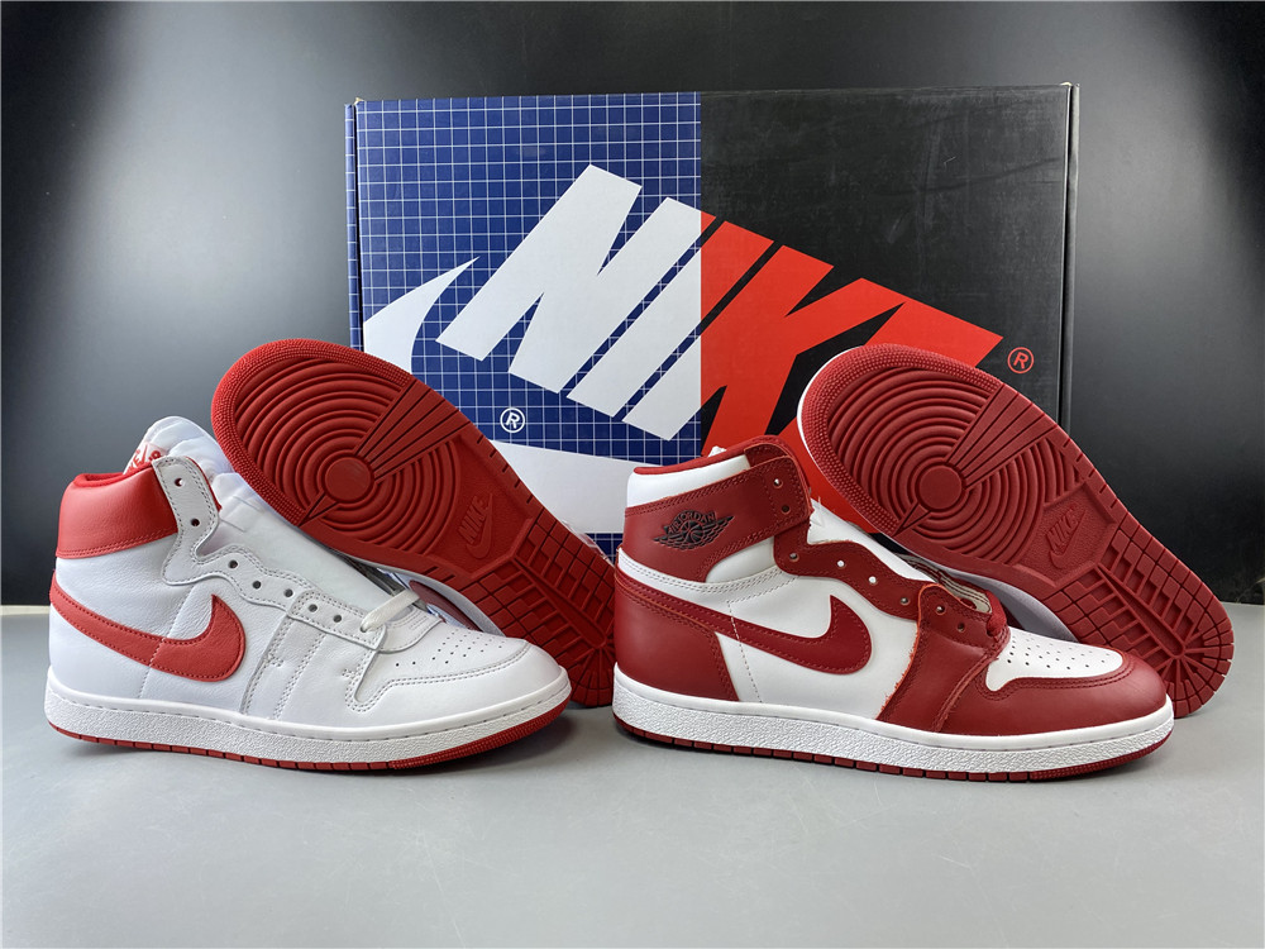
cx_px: 632
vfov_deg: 53.1
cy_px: 474
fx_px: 950
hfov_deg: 67.3
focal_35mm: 26
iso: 100
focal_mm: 4.25
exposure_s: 1/100
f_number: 1.8
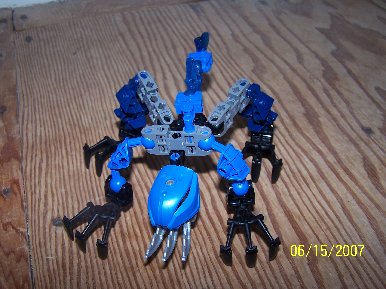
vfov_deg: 37.7
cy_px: 144
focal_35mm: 38
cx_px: 193
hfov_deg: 49.0
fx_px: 424
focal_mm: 6.3
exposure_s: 1/60
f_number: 2.8
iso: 80
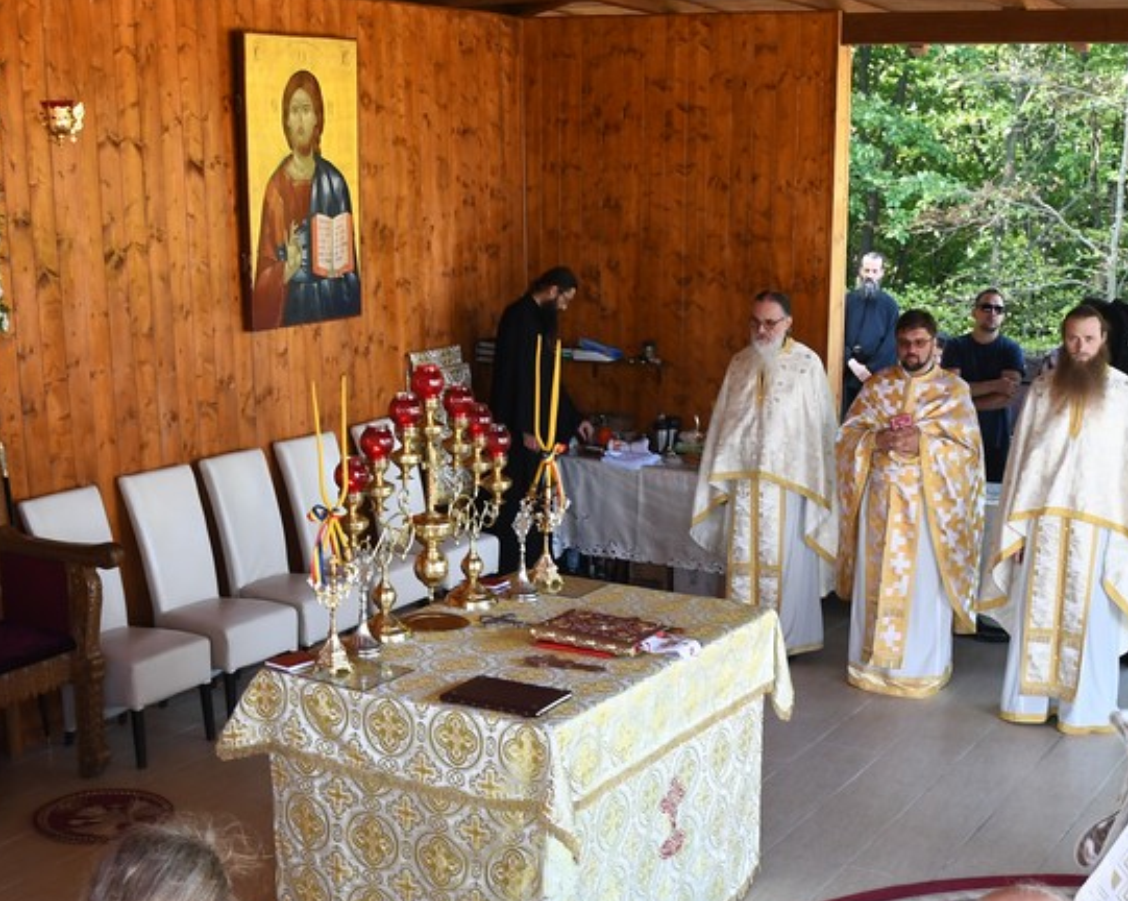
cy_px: 594
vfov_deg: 30.0
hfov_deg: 37.4
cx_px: 573
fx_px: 1668
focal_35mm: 50
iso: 640
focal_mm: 16
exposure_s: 1/125
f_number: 4.5
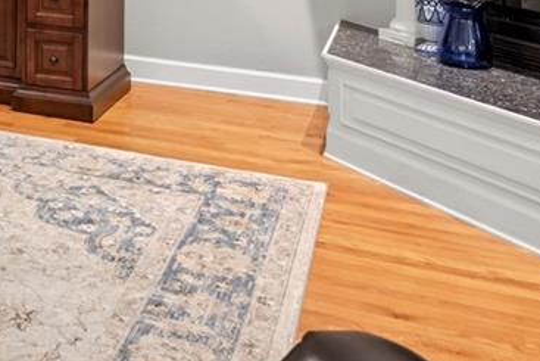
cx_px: -121
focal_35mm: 61
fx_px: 915
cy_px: -137
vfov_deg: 20.0
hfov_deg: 28.3
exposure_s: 1.3
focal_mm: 14
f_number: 8
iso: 320
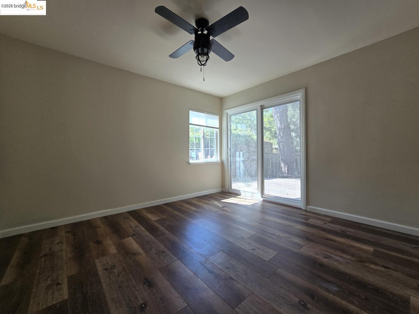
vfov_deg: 89.9
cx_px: 210
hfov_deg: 106.2
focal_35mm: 13
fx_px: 157
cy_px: 157
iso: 64
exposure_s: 1/120
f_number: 2.2
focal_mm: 2.2
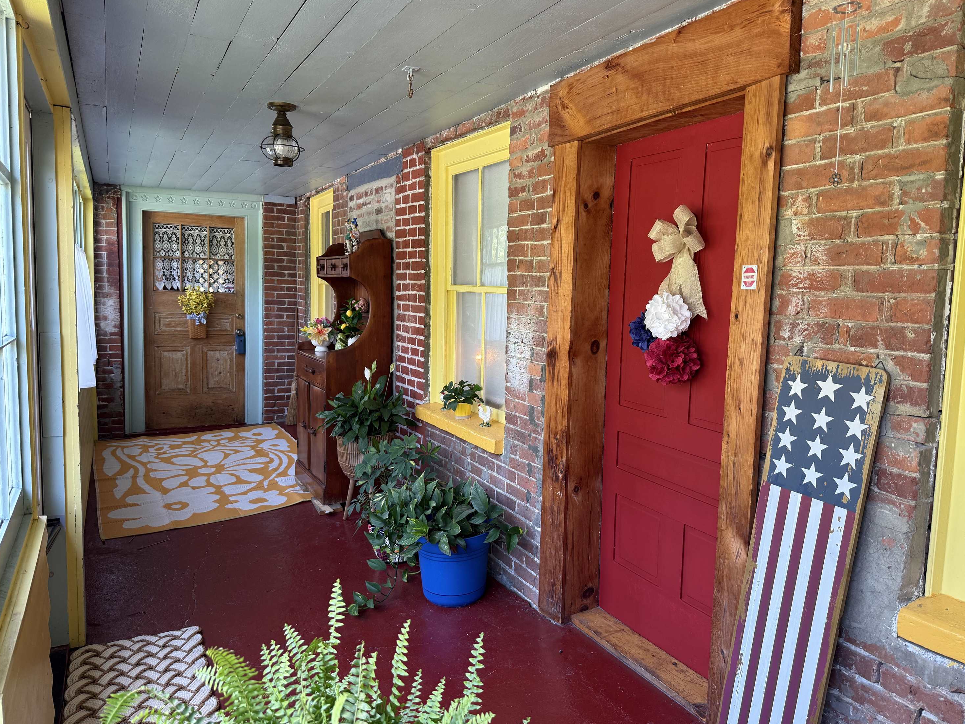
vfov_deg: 54.9
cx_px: 498
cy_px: 359
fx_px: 697
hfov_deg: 69.4
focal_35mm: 25
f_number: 1.78
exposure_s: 1/121
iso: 125
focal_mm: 6.76
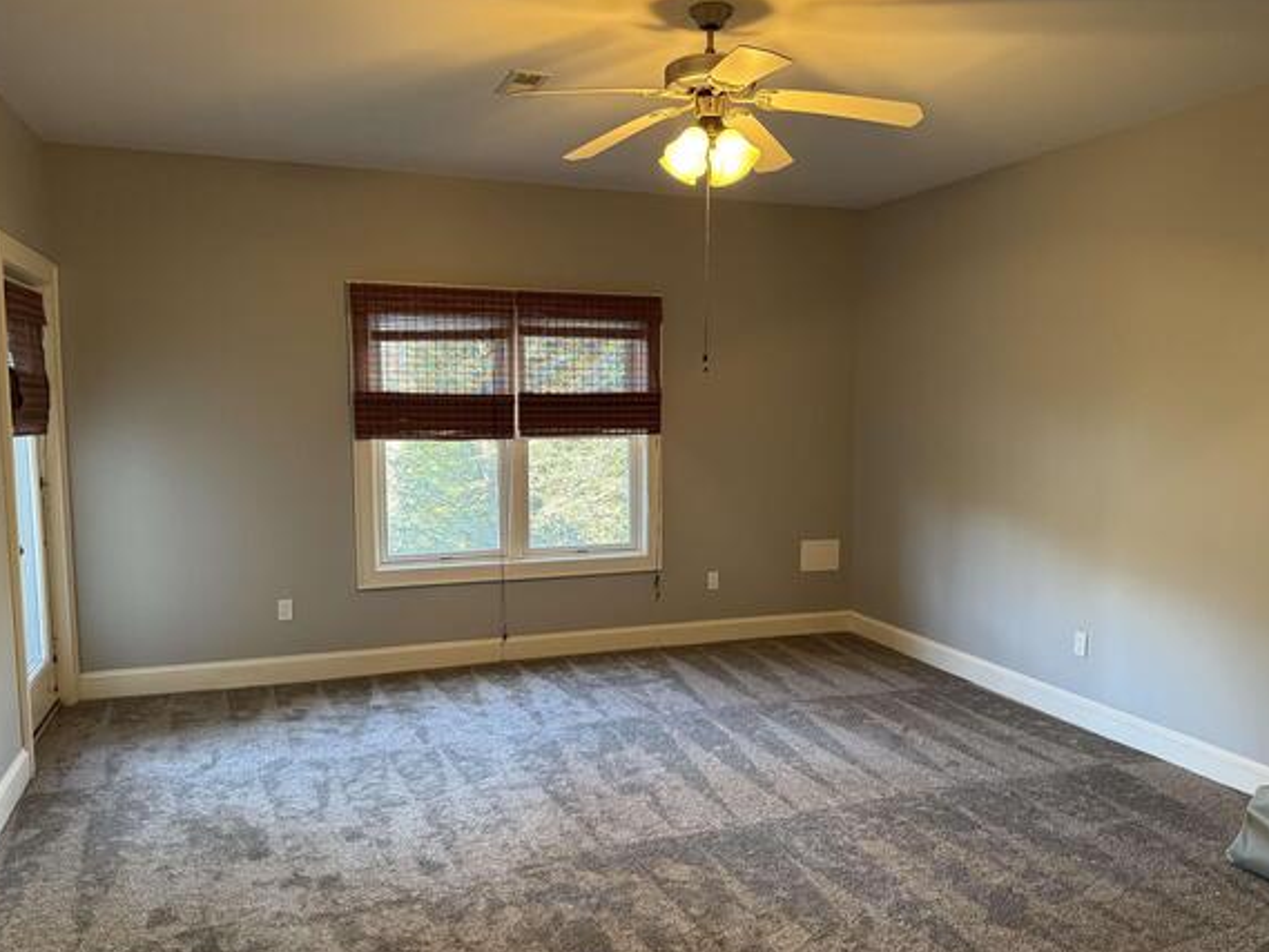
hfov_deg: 65.3
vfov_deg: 51.3
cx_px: 649
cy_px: 513
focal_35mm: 27
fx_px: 990
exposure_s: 1/60
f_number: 1.78
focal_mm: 6.76
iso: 320
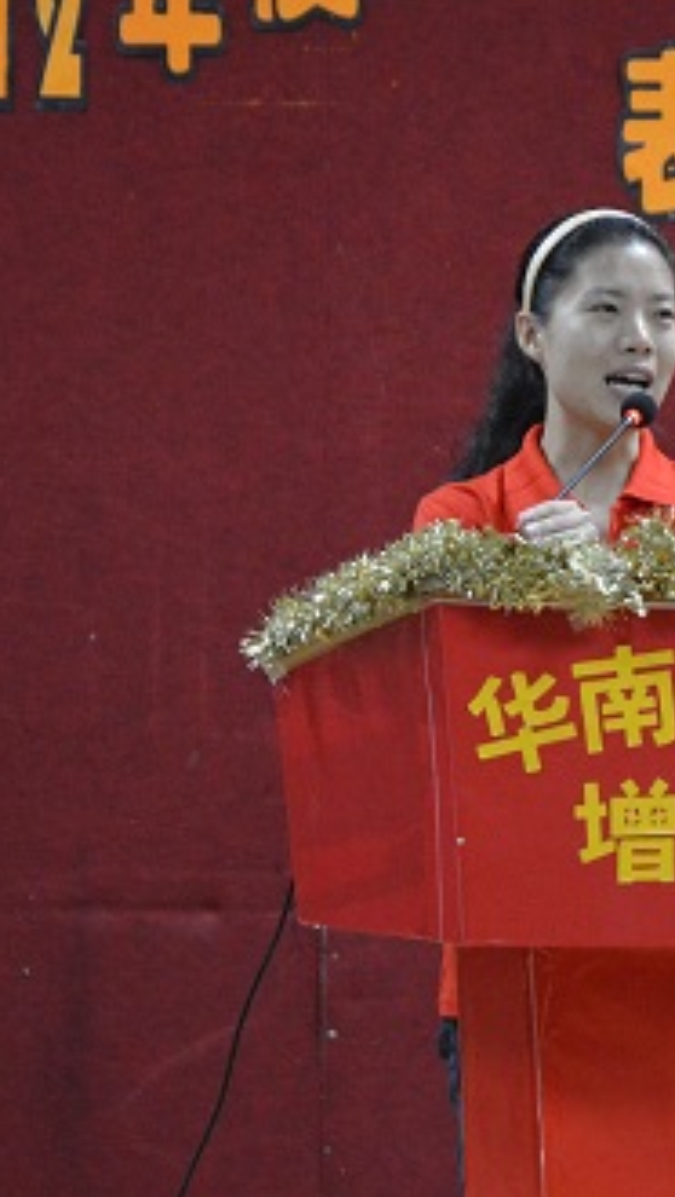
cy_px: 598
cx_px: 660
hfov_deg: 4.9
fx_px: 7936
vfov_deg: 8.6
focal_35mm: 250
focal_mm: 105
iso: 3200
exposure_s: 1/30
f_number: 5.6
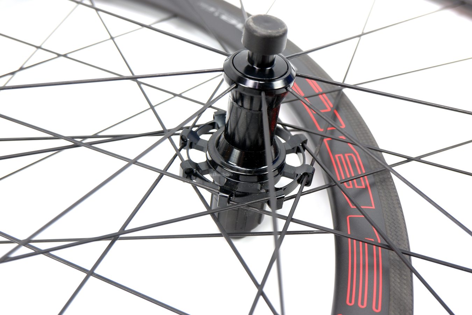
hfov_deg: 43.6
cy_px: 158
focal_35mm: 45
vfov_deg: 29.9
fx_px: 590
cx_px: 236
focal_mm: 30.5
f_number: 4.7
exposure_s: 1/45
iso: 200
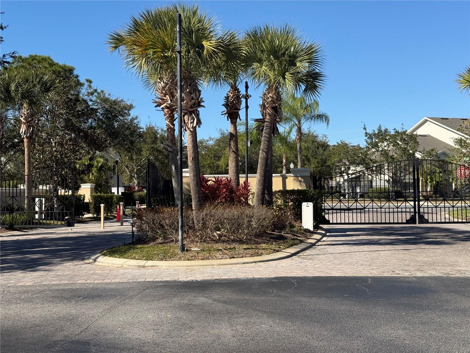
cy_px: 176
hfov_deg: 39.7
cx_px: 235
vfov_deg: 30.3
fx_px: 652
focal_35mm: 48
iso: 64
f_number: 1.78
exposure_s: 1/3704
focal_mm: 6.76
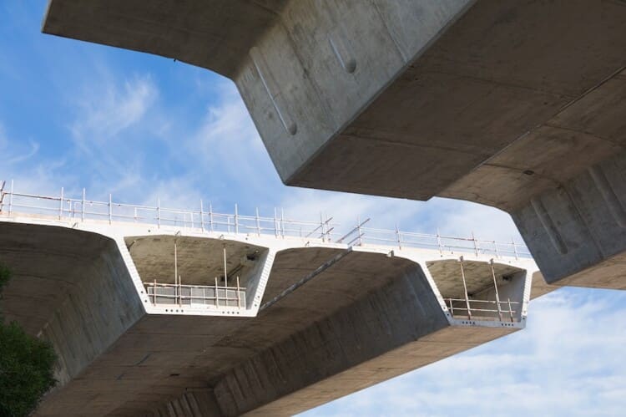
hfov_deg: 41.1
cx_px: 313
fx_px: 834
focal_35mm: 48
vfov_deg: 28.0
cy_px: 208
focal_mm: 48
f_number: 6.3
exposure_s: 1/320
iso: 200
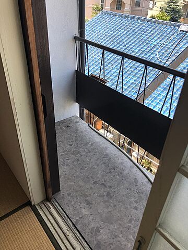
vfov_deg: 63.4
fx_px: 203
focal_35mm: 28
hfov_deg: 49.7
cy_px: 125
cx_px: 94
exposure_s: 1/294
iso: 20
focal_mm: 3.99
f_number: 1.8
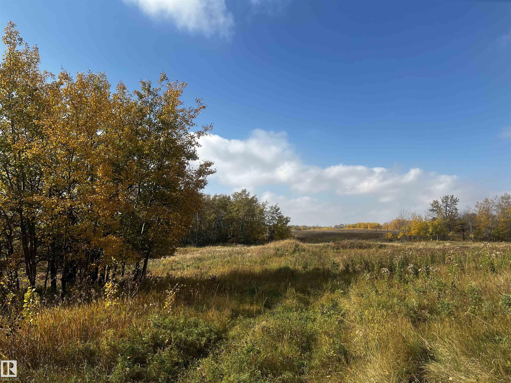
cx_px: 256
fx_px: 384
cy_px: 192
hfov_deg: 67.3
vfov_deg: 53.1
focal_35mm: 26
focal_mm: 5.7
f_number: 1.5
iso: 50
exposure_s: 1/3571
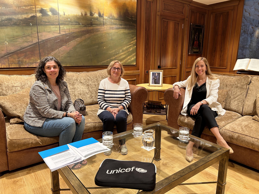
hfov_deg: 67.3
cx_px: 130
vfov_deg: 53.1
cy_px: 97
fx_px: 195
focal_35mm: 26
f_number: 1.5
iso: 100
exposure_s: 1/50
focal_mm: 5.7
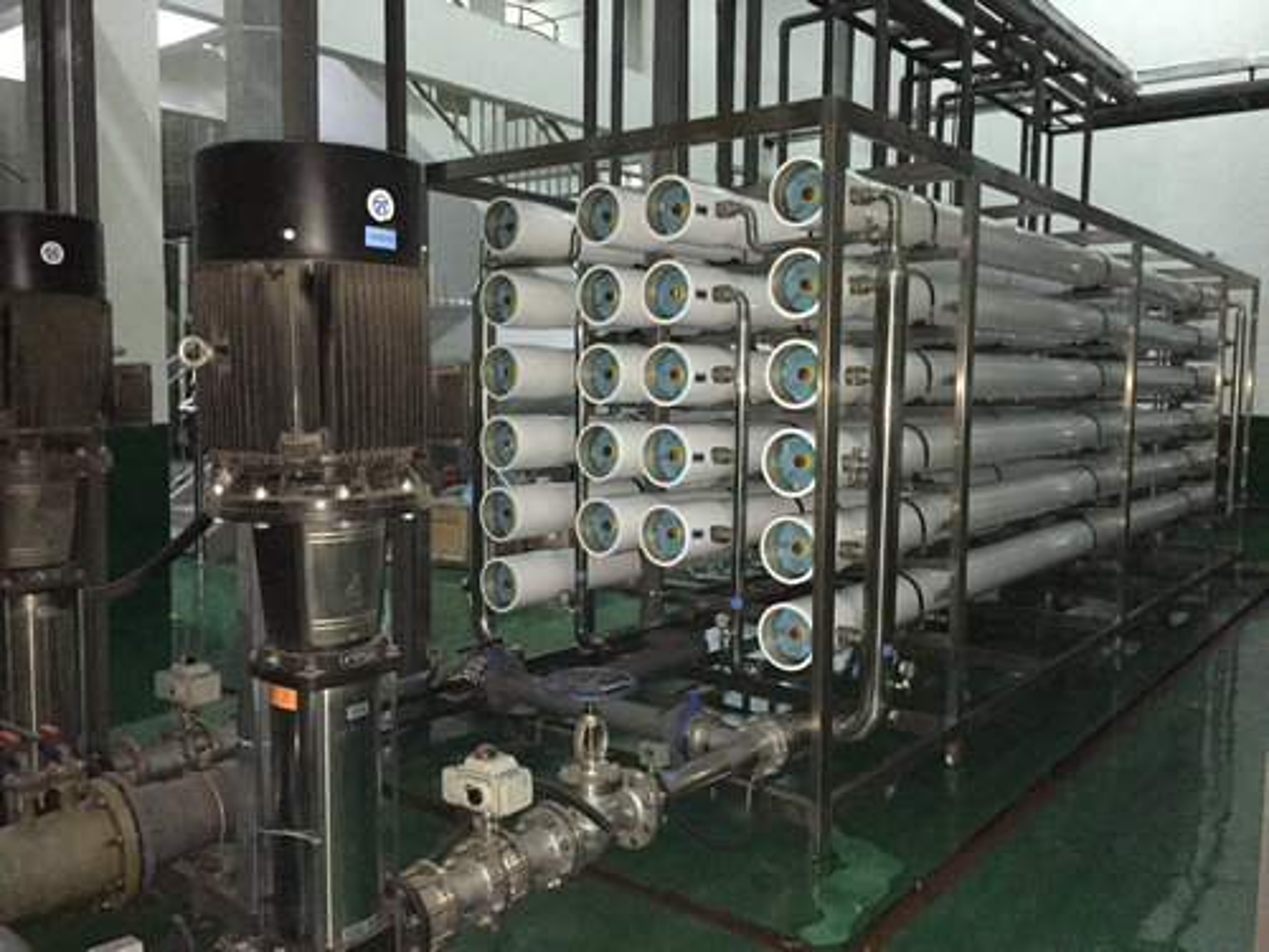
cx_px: 634
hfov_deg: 61.7
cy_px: 476
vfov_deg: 48.2
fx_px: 1063
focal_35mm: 29
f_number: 2.2
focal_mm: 4.15
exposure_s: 1/17
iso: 1250
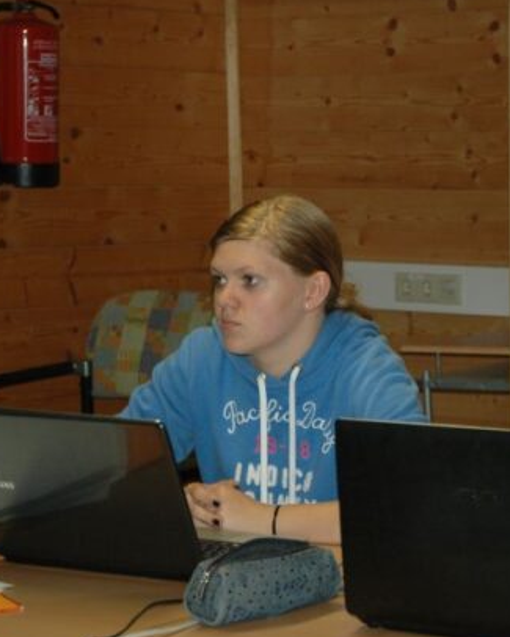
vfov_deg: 14.5
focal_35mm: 133
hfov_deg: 11.6
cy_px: 315
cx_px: 330
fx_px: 2508
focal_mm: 60
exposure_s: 1/60
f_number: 5.3
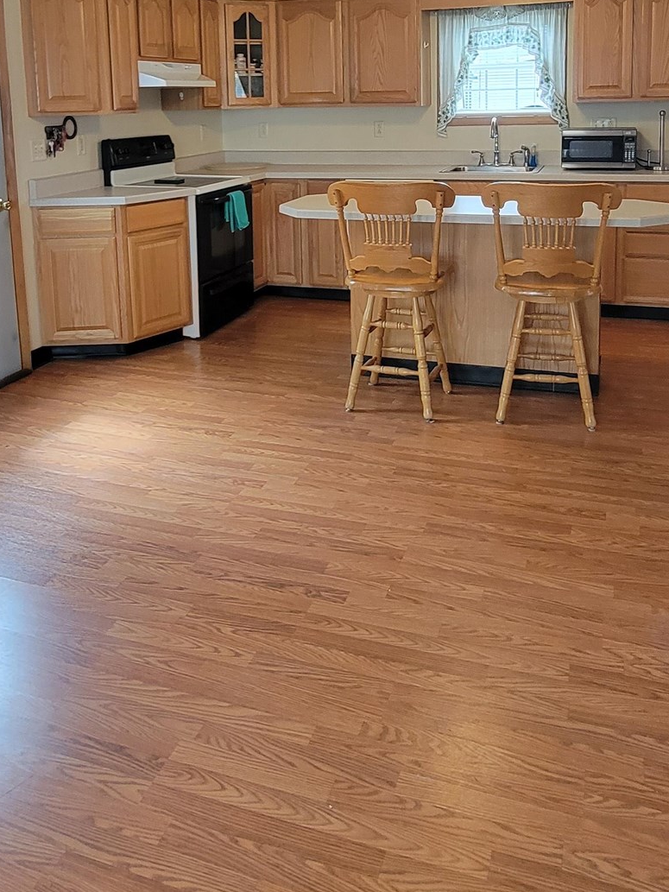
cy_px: 218
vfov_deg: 58.3
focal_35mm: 29
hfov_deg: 48.2
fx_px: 747
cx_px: 337
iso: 200
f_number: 2.2
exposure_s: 1/60
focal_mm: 2.2
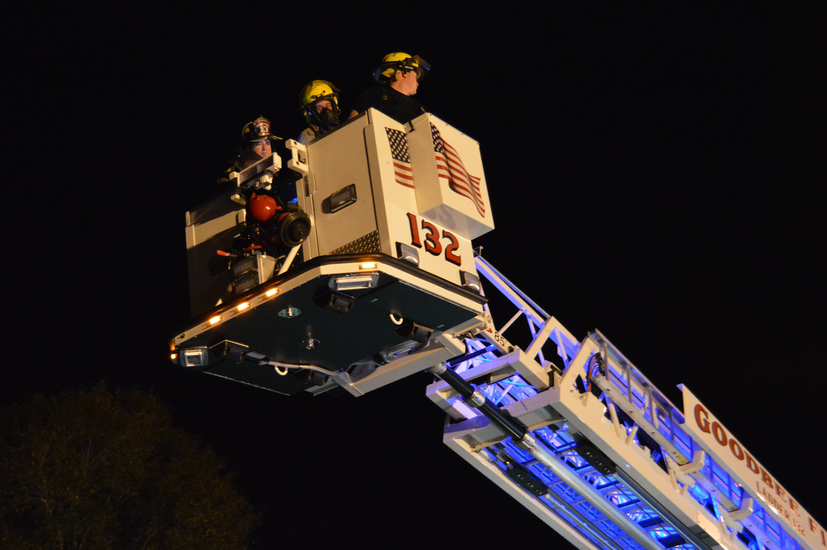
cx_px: 414
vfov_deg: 26.4
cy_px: 275
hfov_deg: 38.9
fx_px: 1171
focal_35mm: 51
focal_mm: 34
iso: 3200
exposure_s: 1/40
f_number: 4.5
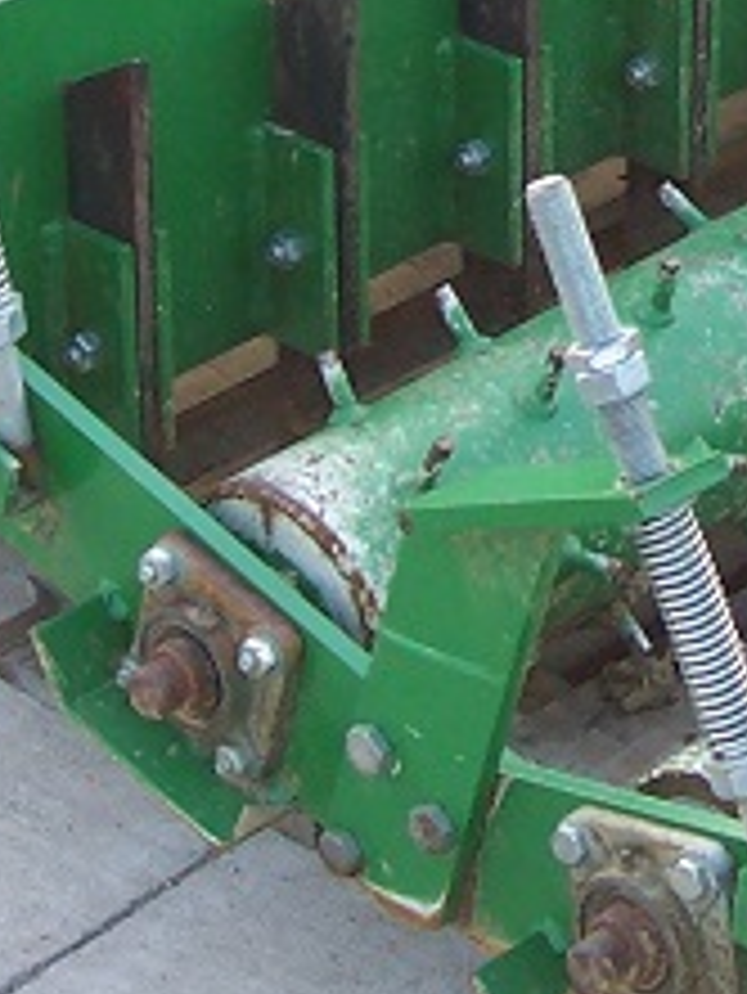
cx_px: 954
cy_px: -63
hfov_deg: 9.9
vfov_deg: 13.1
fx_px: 4254
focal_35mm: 148
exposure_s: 1/90
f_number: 3
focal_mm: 7
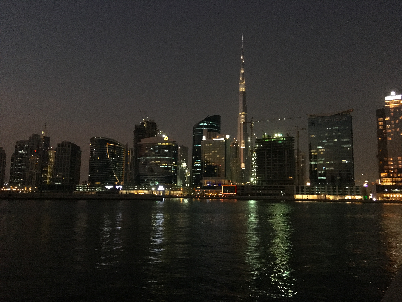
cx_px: 201
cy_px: 151
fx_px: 337
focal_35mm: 29
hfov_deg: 61.7
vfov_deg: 48.2
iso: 320
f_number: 2.2
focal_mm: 4.15
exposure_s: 1/17
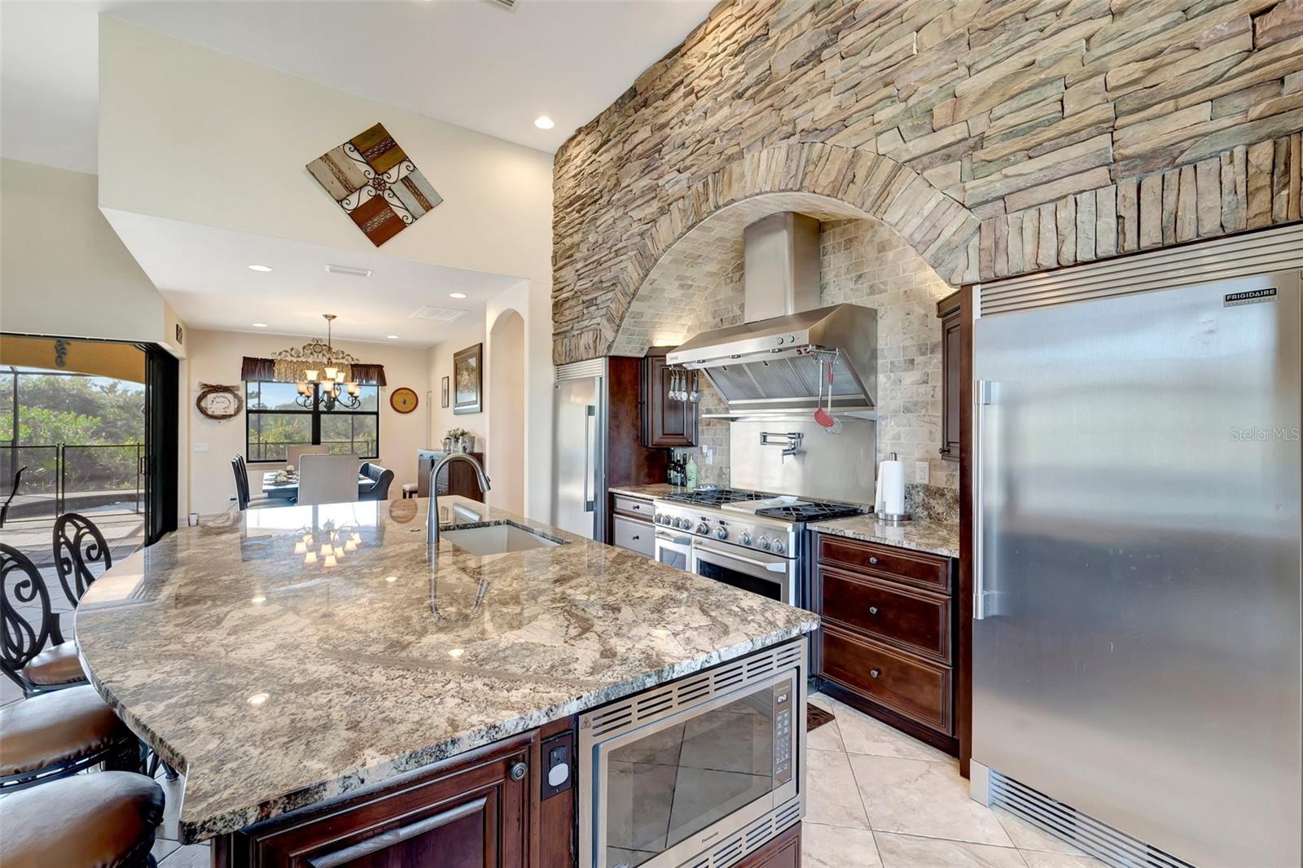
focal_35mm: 14
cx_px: 652
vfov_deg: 81.2
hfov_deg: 104.3
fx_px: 507
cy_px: 434
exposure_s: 1/1.67
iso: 250
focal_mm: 14
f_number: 9
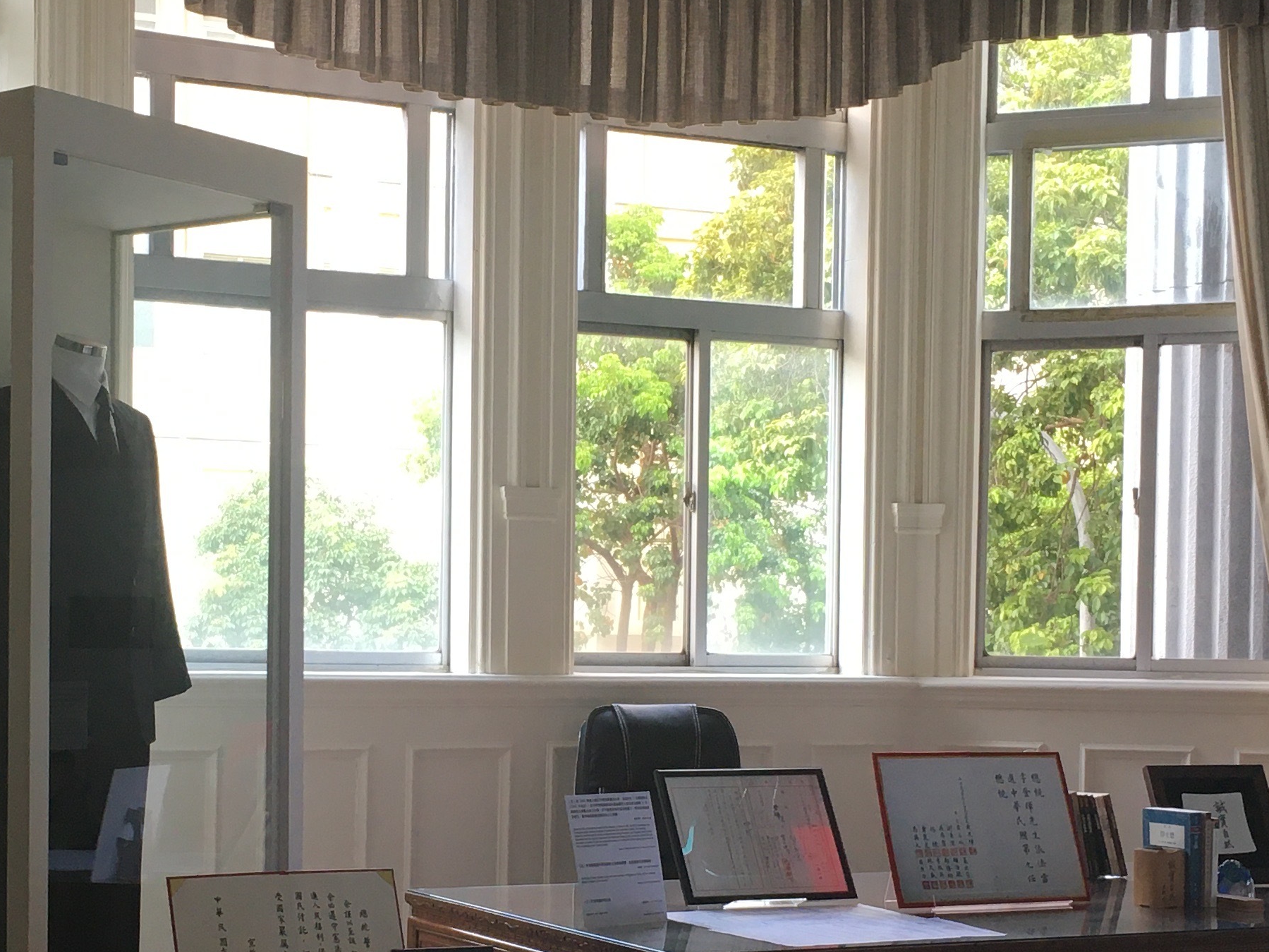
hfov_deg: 29.6
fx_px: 2383
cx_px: 442
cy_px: 681
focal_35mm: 65
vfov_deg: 22.4
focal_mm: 4.15
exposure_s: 1/30
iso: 25
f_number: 2.2
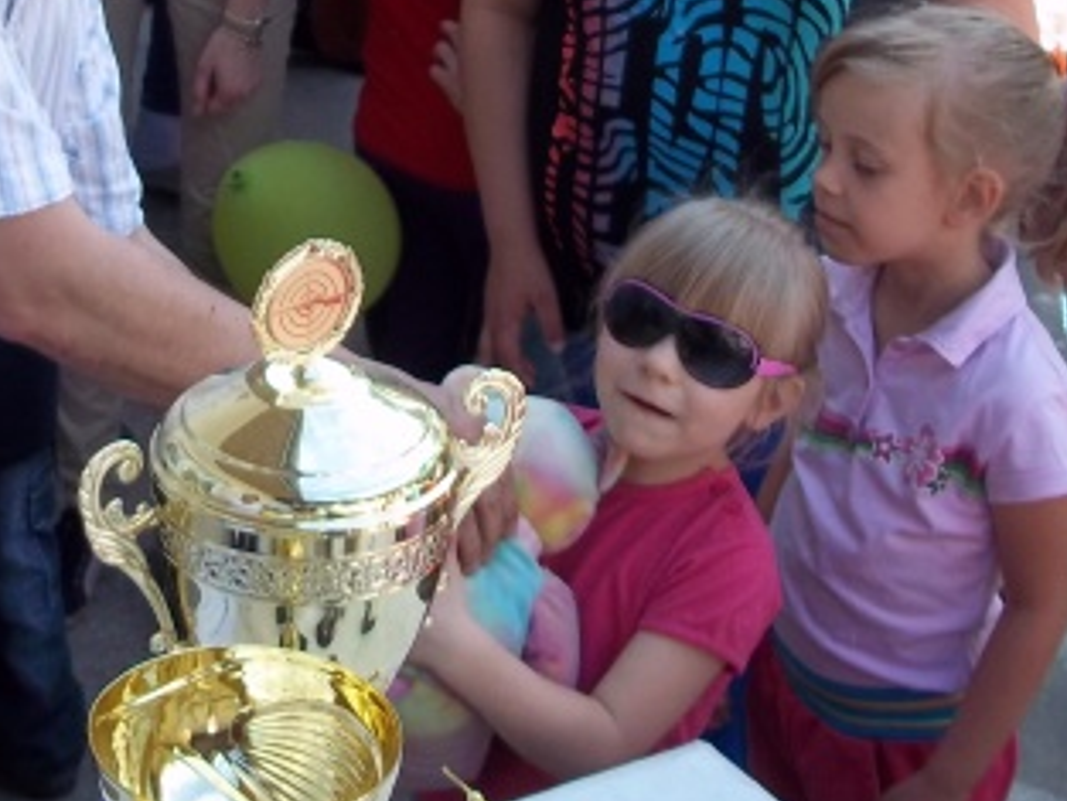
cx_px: 228
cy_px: -73
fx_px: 2652
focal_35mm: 86
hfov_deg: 22.5
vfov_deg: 16.7
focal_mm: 6.5
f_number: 3.1
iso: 80
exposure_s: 1/250
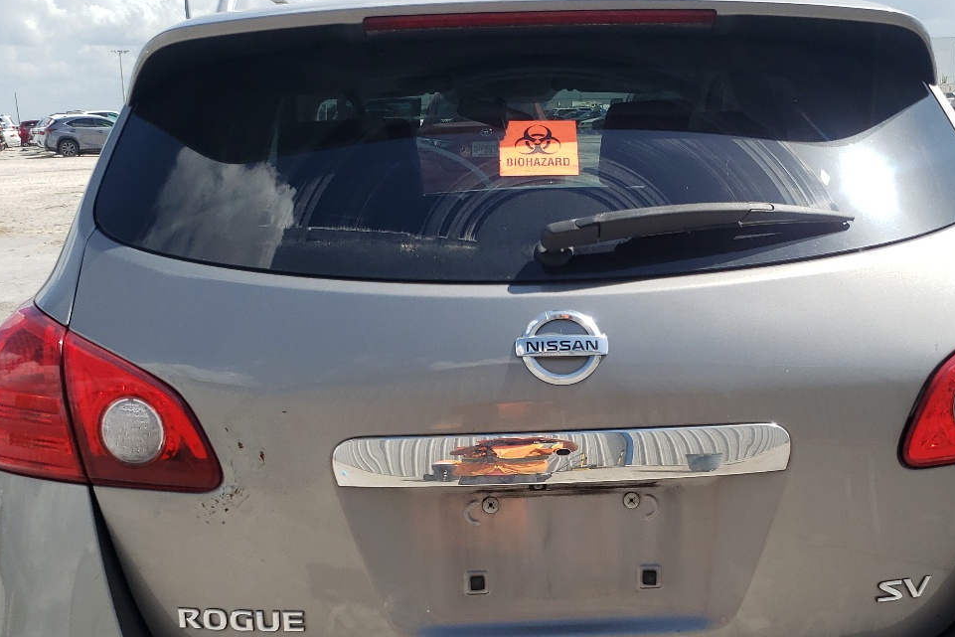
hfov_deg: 43.6
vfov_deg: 29.4
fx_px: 1194
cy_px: 478
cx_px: 521
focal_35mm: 45
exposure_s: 1/2000
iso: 50
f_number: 1.5
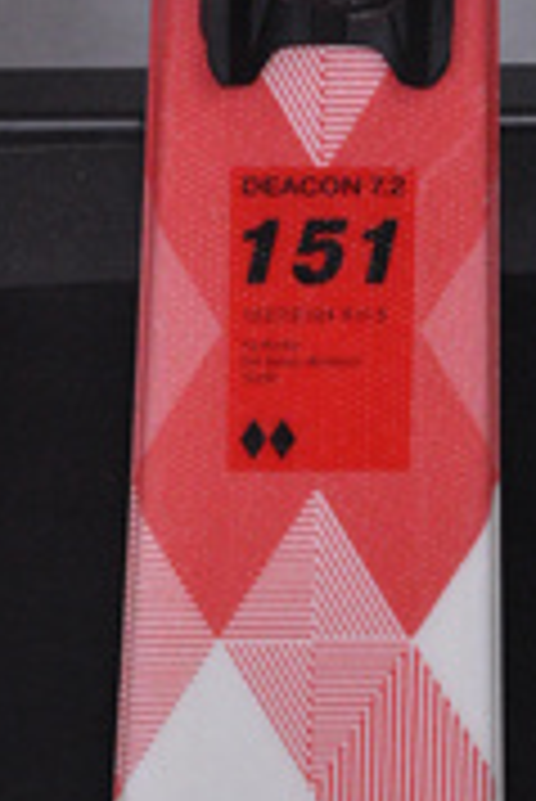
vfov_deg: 6.1
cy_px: 495
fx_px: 7578
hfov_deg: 4.0
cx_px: 52
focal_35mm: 340
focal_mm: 90
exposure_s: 1/125
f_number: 9.5
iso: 3200
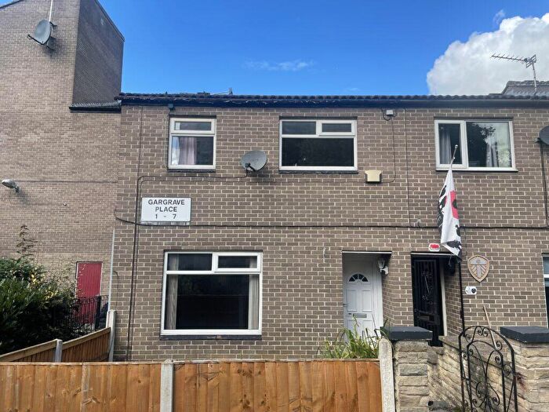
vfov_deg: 53.1
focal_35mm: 26
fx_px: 412
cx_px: 274
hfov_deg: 67.3
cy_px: 206
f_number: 1.6
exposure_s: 1/1453
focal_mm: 4.2
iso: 32
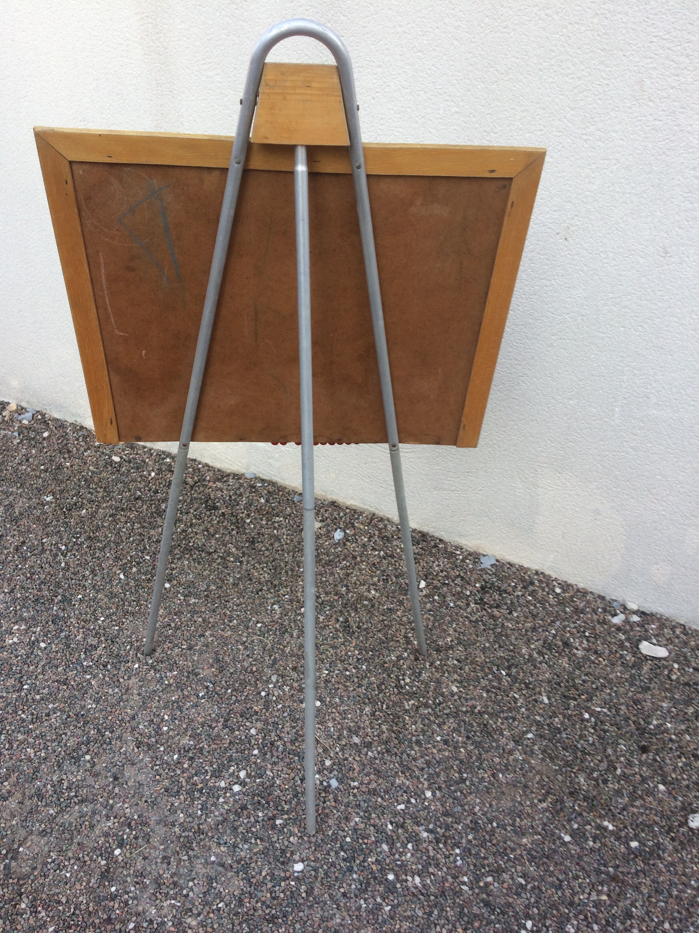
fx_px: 781
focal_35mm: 29
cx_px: 350
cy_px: 466
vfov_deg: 61.7
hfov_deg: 48.2
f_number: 2.2
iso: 32
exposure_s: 1/187
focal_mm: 4.15
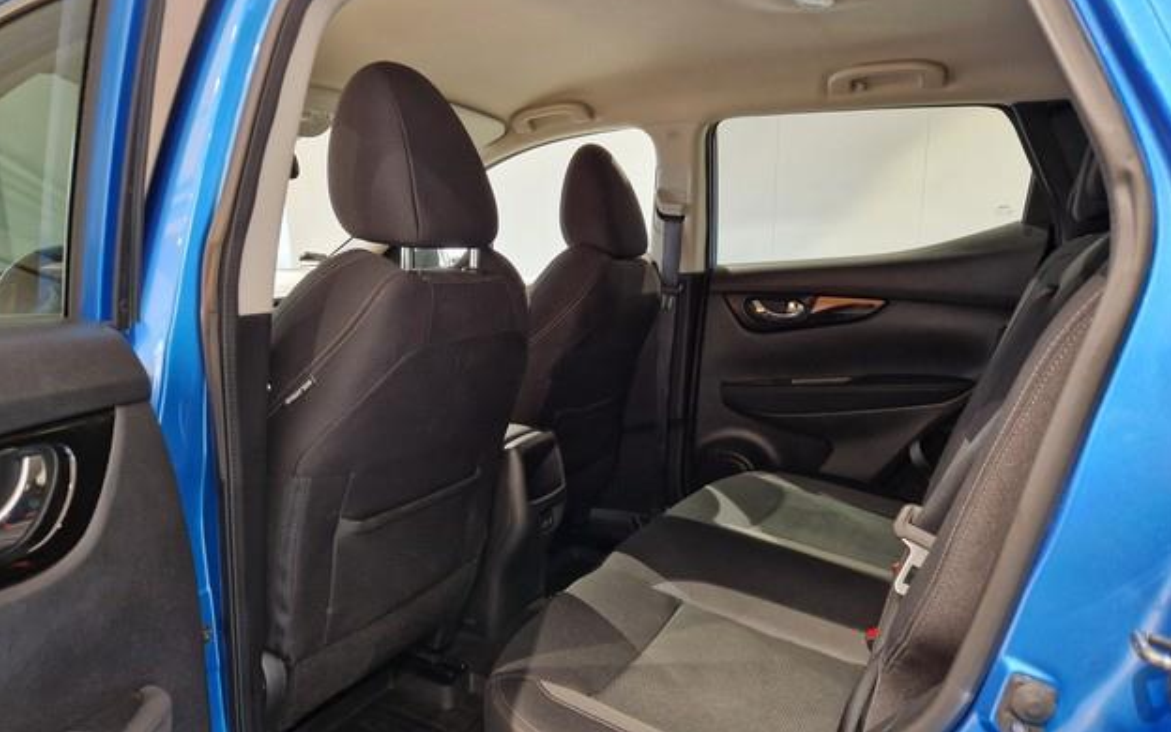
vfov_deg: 49.0
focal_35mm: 25
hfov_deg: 72.5
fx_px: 798
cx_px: 582
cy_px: 434
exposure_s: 1/33
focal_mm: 5.4
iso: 500
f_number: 1.8
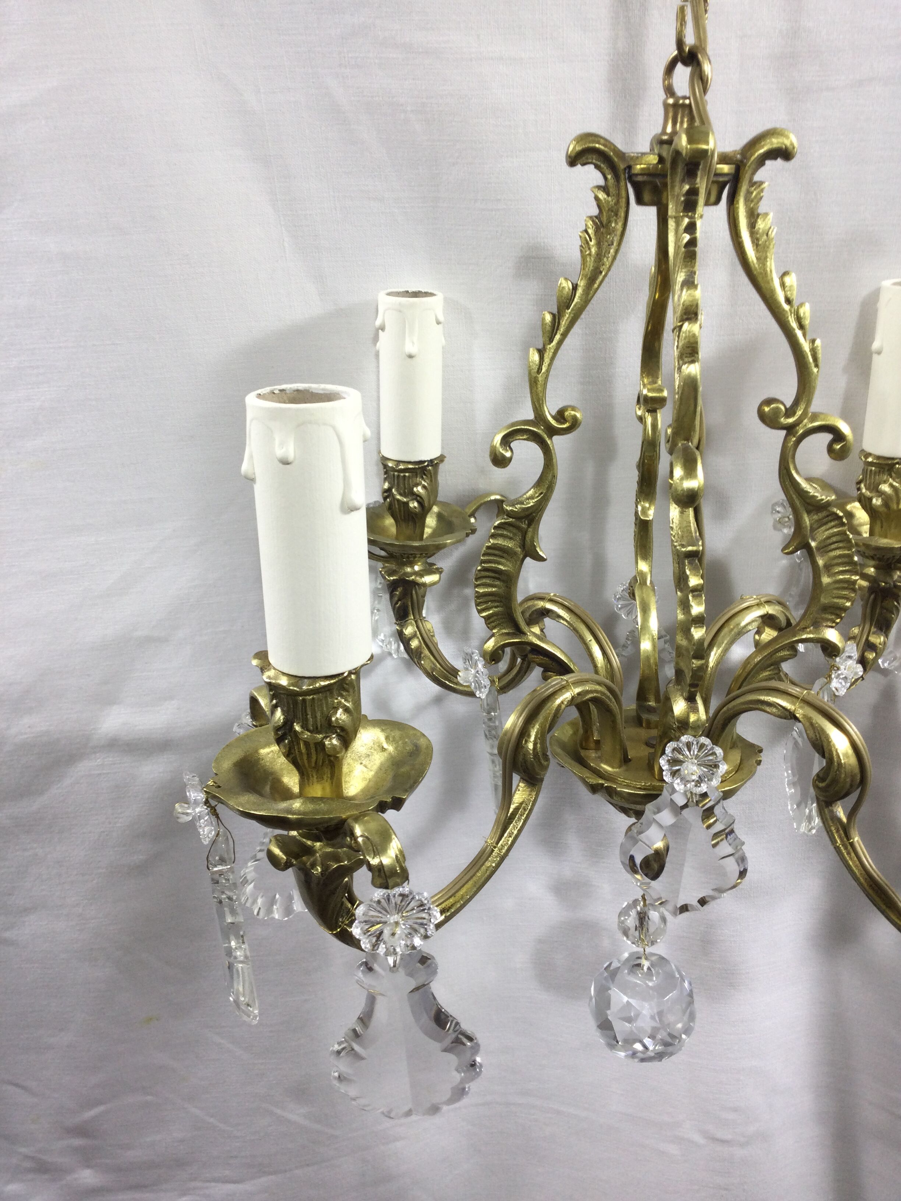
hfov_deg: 45.4
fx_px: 1076
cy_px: 600
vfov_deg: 58.4
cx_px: 450
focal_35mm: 31
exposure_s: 1/50
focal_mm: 3.3
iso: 32
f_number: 2.4
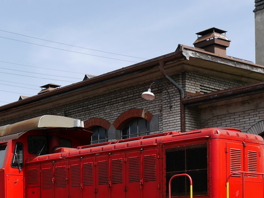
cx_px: 83
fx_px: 541
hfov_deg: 27.2
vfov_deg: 19.6
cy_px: 230
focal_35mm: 71
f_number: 7.1
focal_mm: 15
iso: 160
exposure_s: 1/400
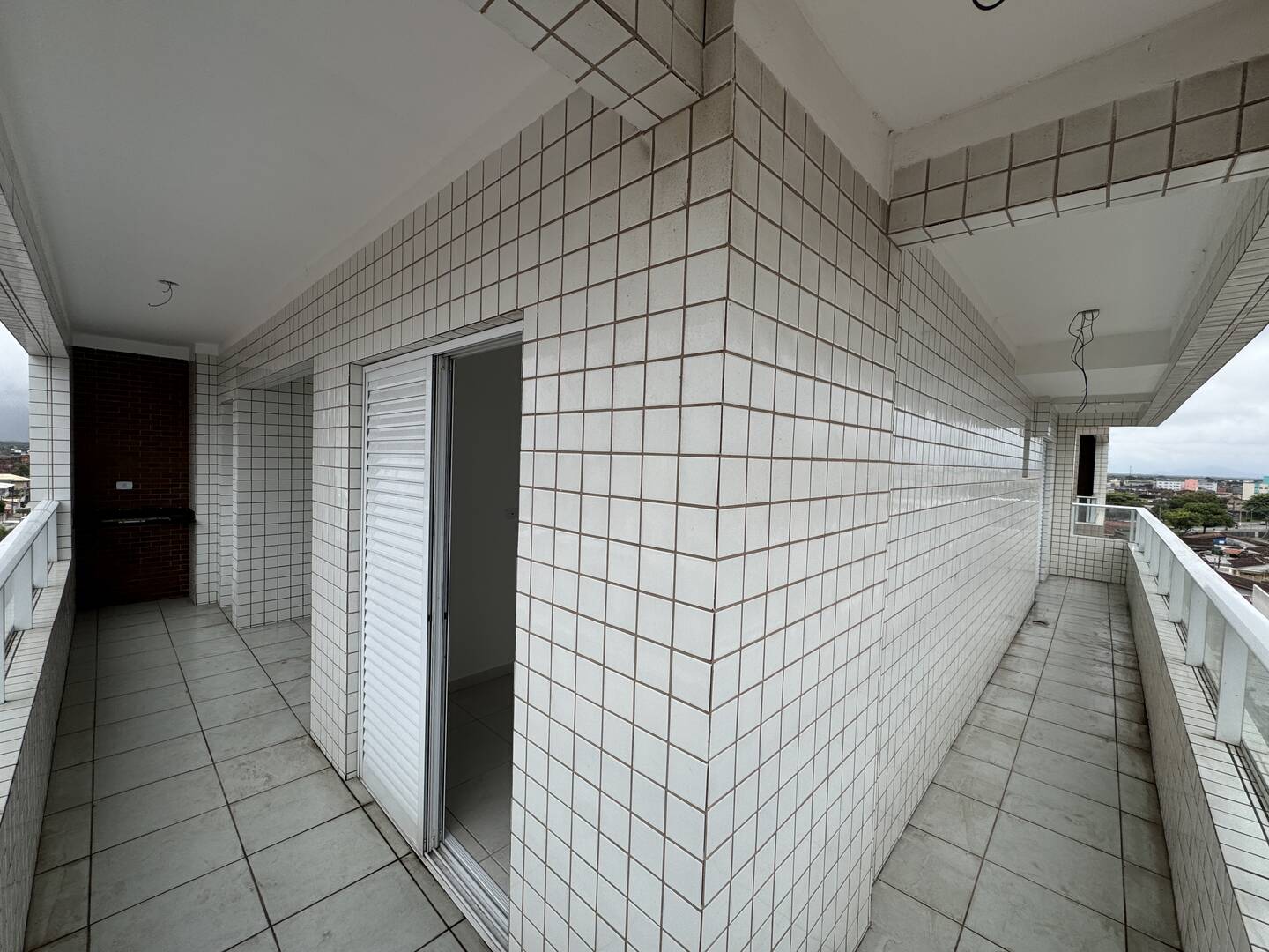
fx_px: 513
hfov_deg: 102.1
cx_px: 634
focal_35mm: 14
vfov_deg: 85.7
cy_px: 476
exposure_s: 1/154
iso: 40
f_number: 2.2
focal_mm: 2.22
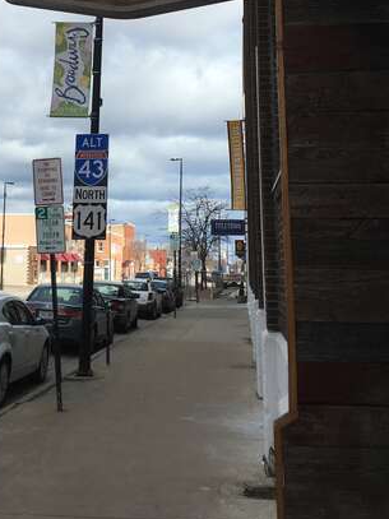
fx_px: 855
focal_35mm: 57
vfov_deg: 32.5
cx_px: 120
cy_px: 77
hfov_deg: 25.5
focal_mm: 4.15
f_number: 2.2
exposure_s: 1/1876
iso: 25
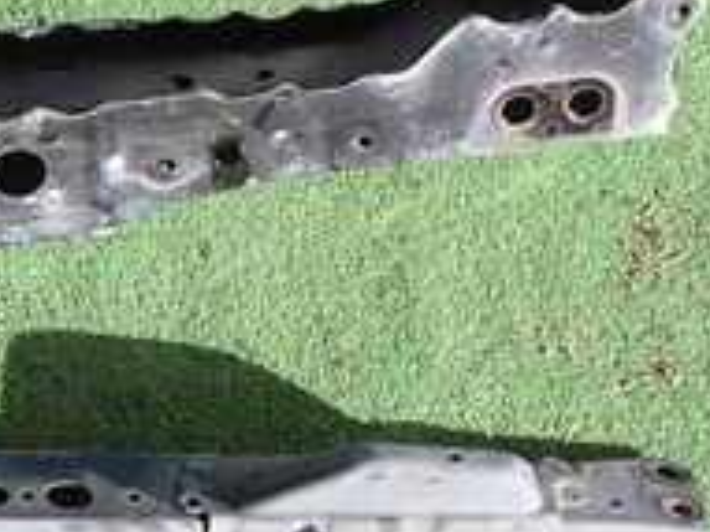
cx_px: -275
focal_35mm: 113
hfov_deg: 16.3
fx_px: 2316
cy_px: 342
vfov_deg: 13.1
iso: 100
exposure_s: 1/320
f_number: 3.5
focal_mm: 6.37
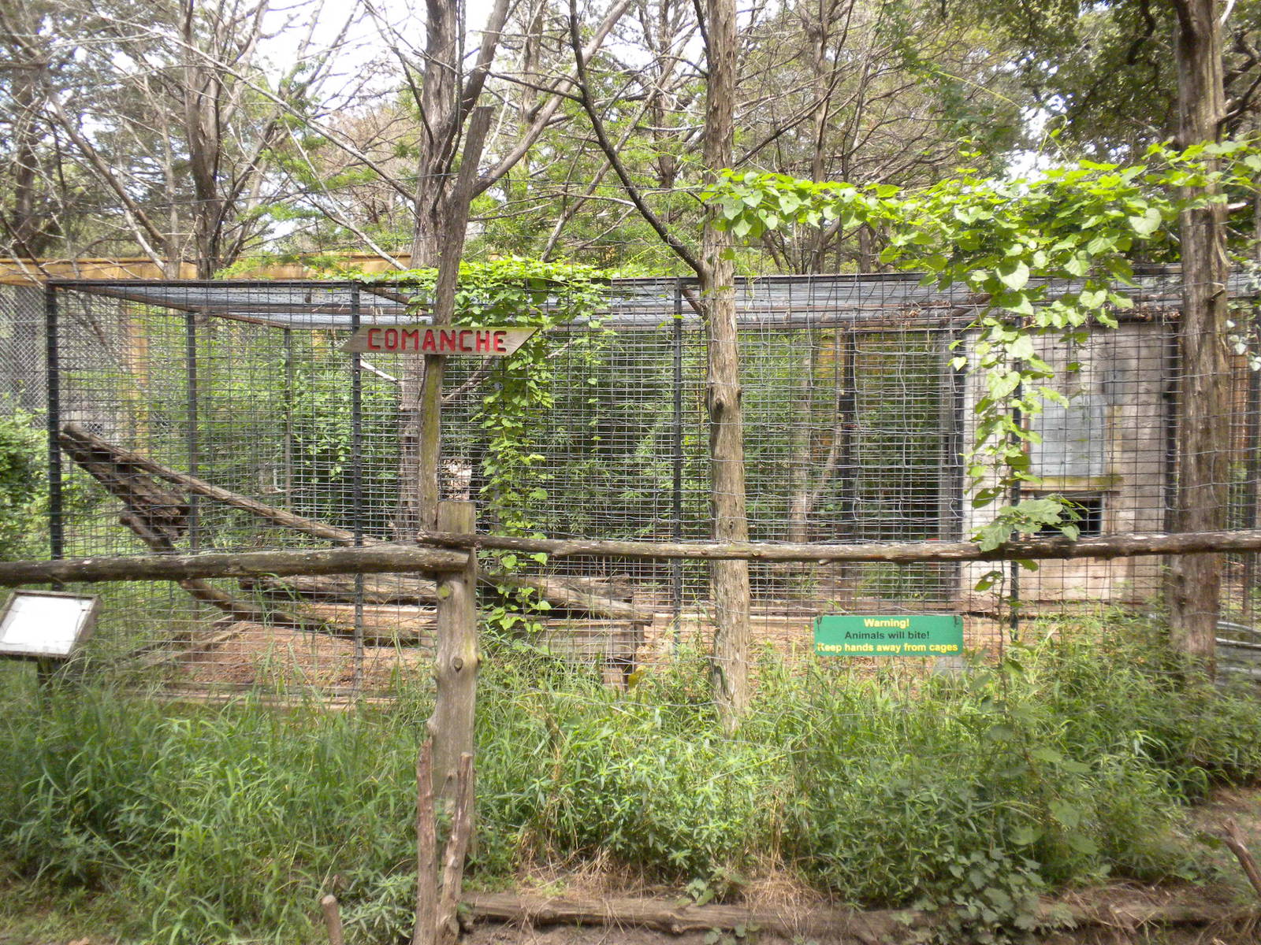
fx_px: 1348
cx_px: 630
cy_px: 472
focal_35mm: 37
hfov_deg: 50.1
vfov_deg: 38.7
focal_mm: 6.6
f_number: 3.5
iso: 379
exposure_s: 1/534
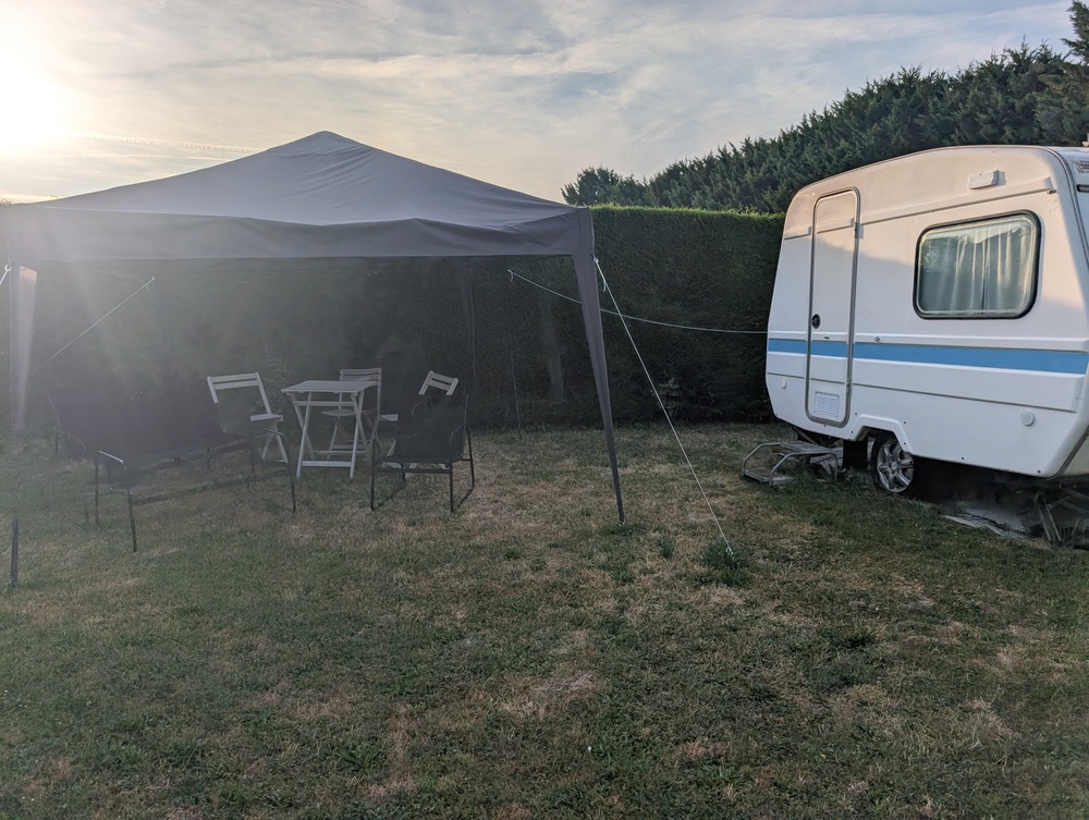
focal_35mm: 24
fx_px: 756
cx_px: 544
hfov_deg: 71.5
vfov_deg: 56.9
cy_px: 410
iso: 17
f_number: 1.68
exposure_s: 1/1484
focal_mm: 6.9
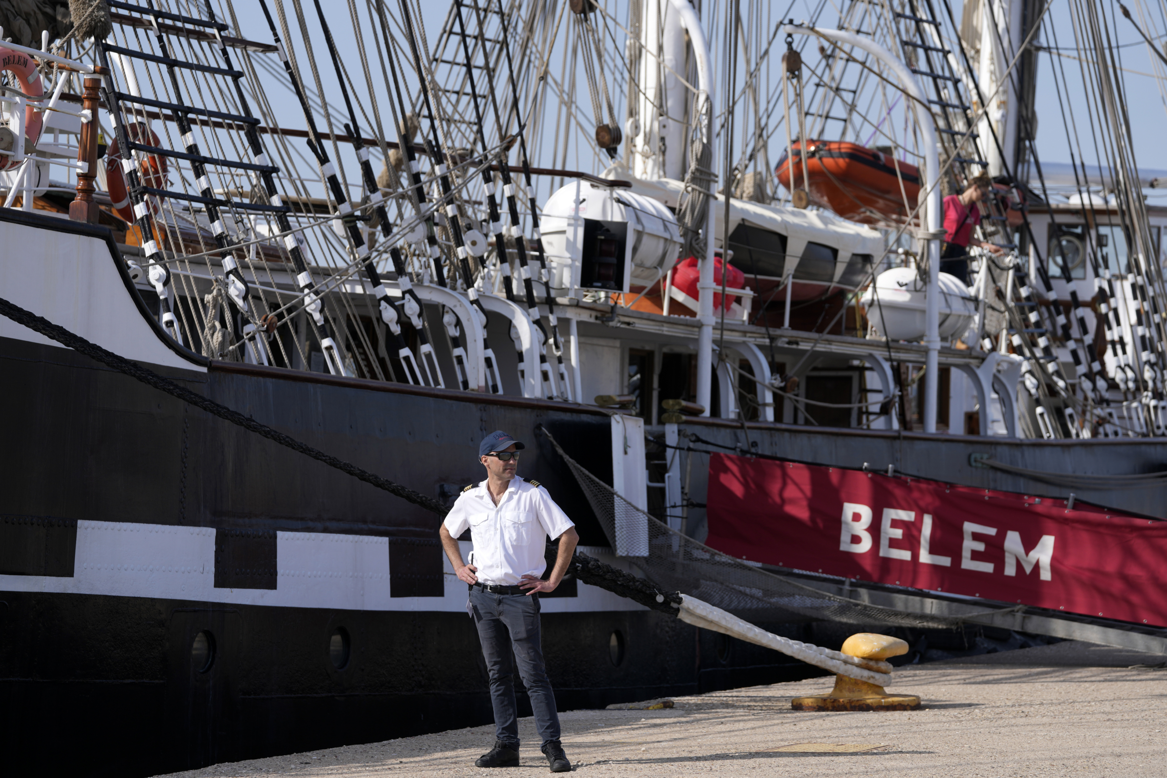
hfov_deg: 15.0
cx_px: 584
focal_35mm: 137
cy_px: 389
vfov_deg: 10.0
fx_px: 4441
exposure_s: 1/800
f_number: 5
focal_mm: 137
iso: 100
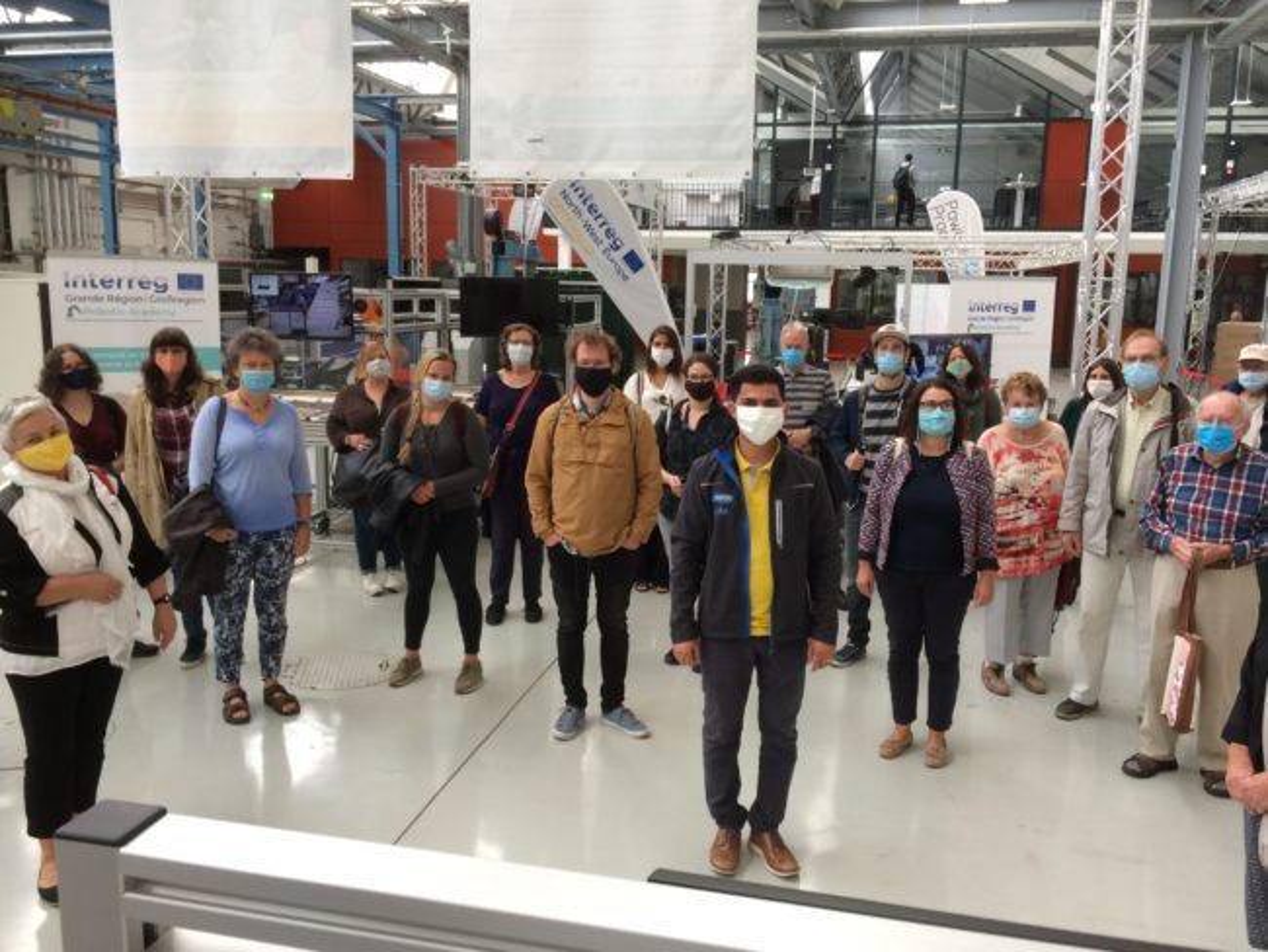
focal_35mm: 29
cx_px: 634
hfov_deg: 61.6
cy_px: 476
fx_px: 1063
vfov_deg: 48.3
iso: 32
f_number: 2.2
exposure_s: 1/33
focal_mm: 4.15
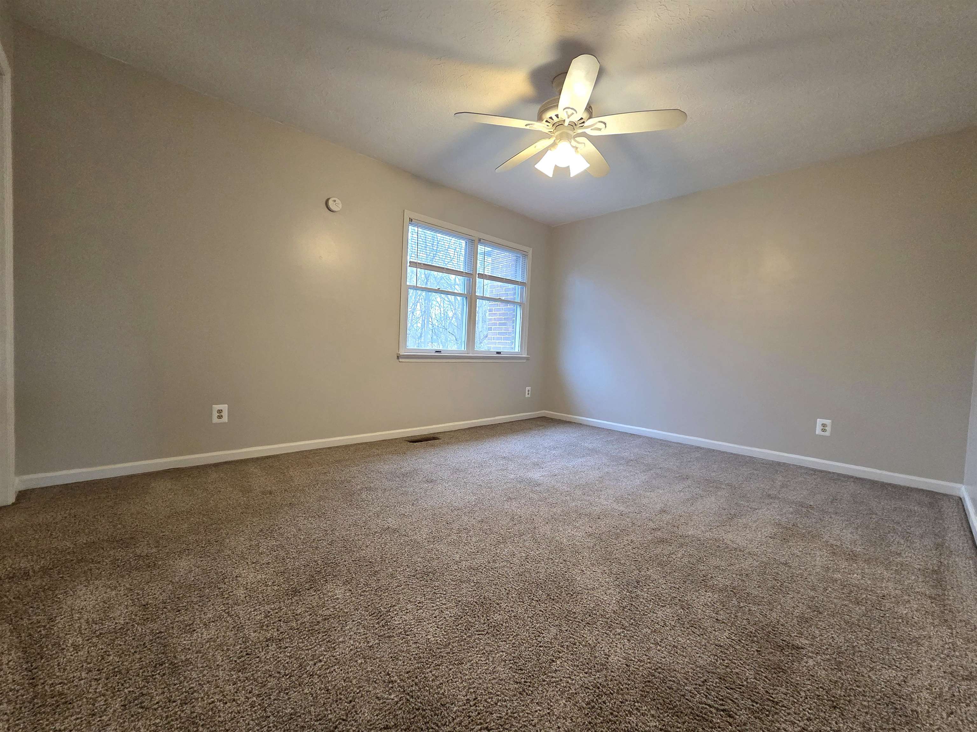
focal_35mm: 13
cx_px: 488
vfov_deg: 89.9
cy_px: 366
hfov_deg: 106.2
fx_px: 367
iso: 500
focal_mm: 2.2
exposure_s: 1/60.2
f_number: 2.2
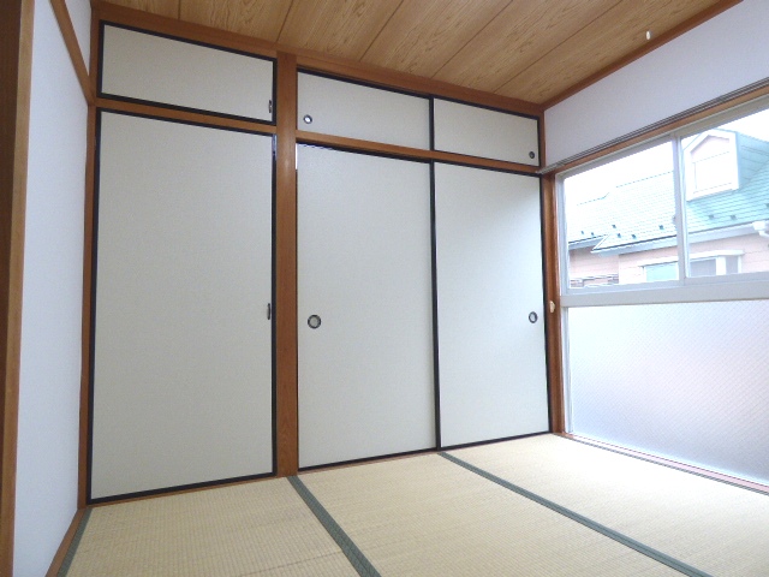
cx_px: 384
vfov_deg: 66.0
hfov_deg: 81.7
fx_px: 444
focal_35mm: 20
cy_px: 288
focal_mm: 3.58
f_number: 2.8
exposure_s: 1/60
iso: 200
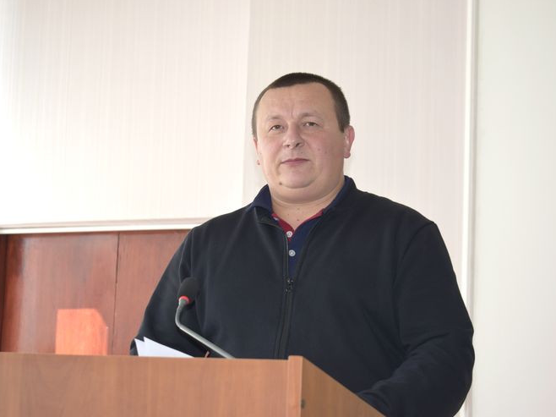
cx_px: 261
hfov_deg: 24.7
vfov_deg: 18.7
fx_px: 1268
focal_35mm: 79
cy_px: 209
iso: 200
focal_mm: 48
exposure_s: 1/125
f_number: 5.6
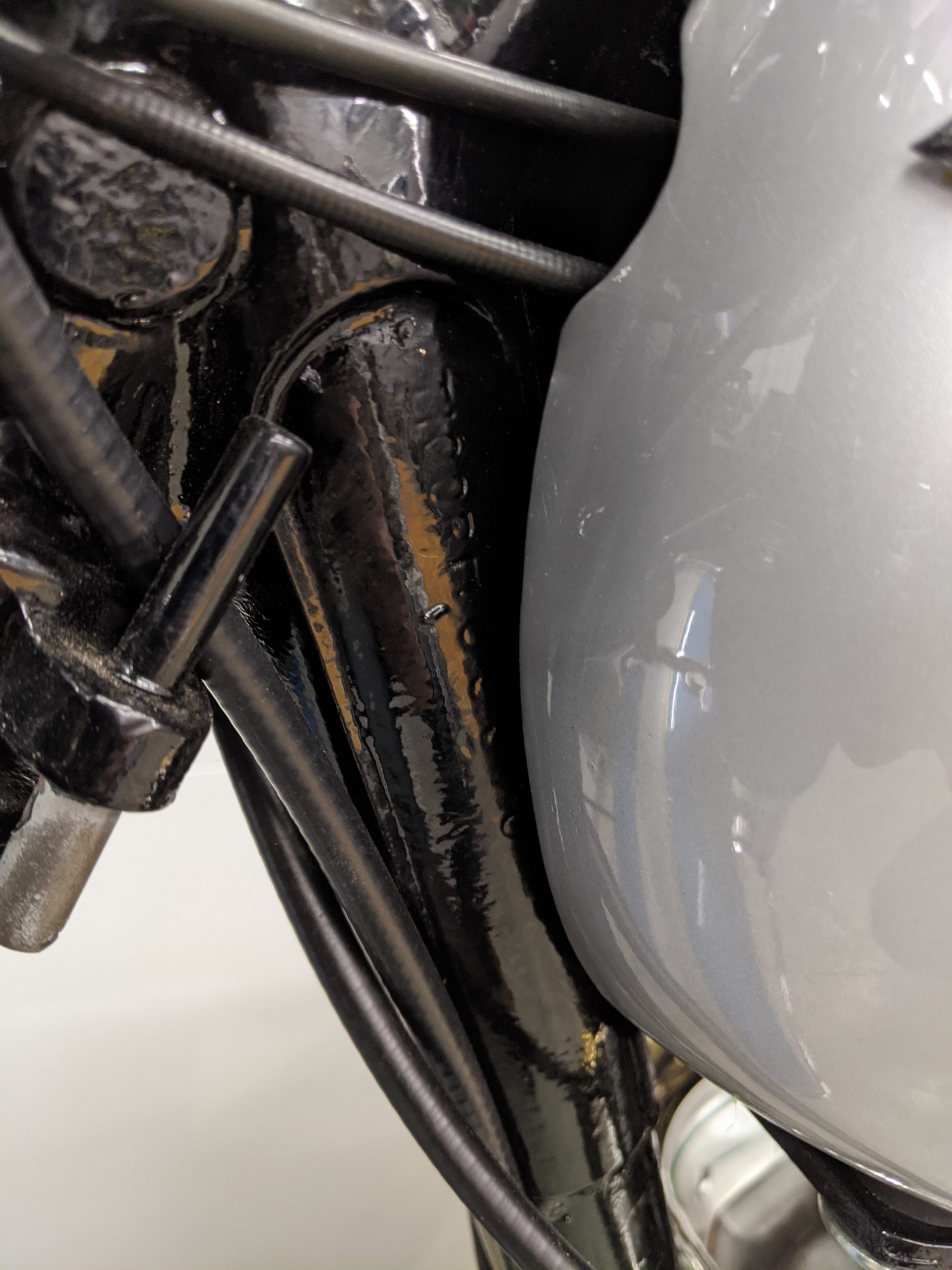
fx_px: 990
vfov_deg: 65.3
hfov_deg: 51.4
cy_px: 635
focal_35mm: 27
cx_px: 476
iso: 142
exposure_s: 1/23.7
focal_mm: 4.44
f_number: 1.8
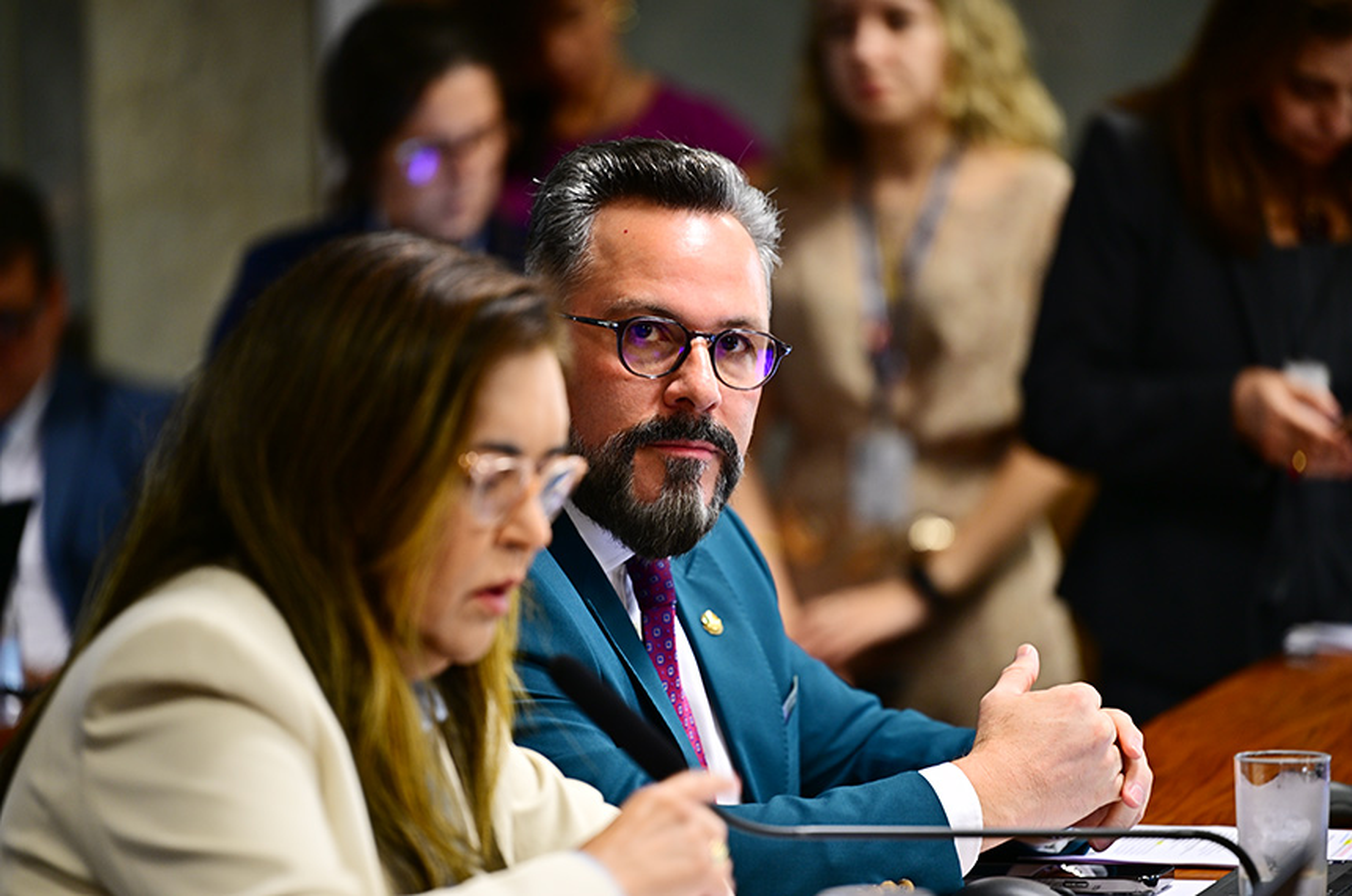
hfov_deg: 10.3
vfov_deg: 6.8
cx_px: 676
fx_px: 7497
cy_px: 448
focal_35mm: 200
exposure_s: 1/30
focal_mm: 200
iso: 400
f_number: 2.8
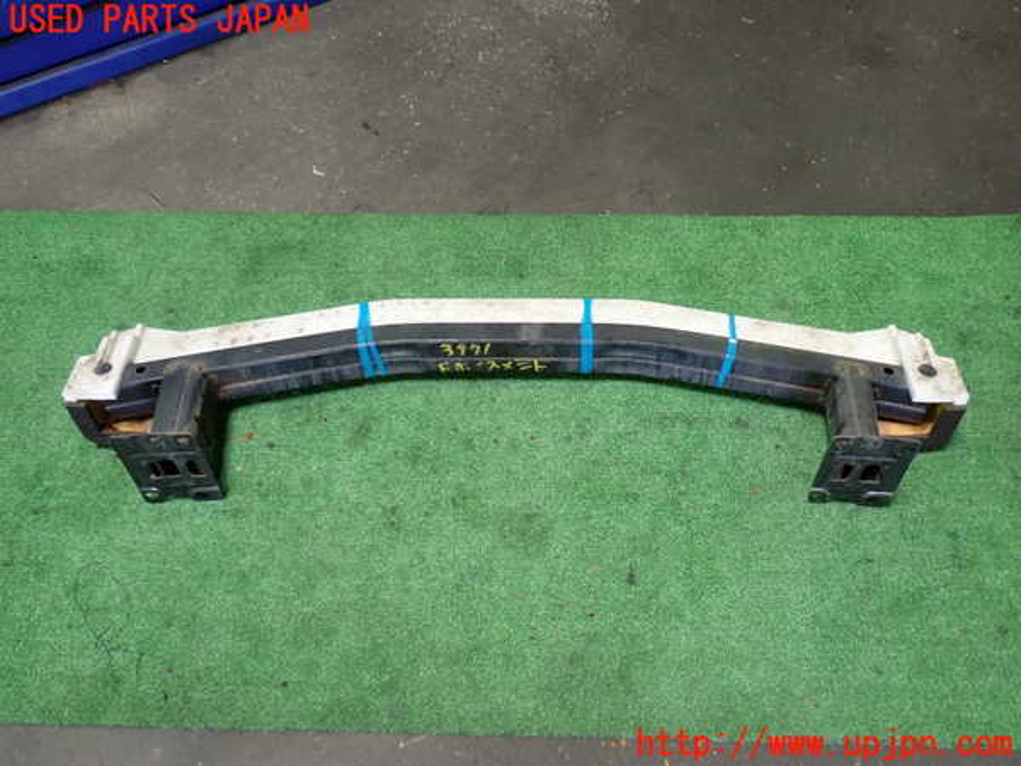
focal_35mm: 30
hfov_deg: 60.0
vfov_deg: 46.8
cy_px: 383
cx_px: 510
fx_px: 885
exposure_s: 1/40
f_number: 2.3
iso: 200
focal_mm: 5.4
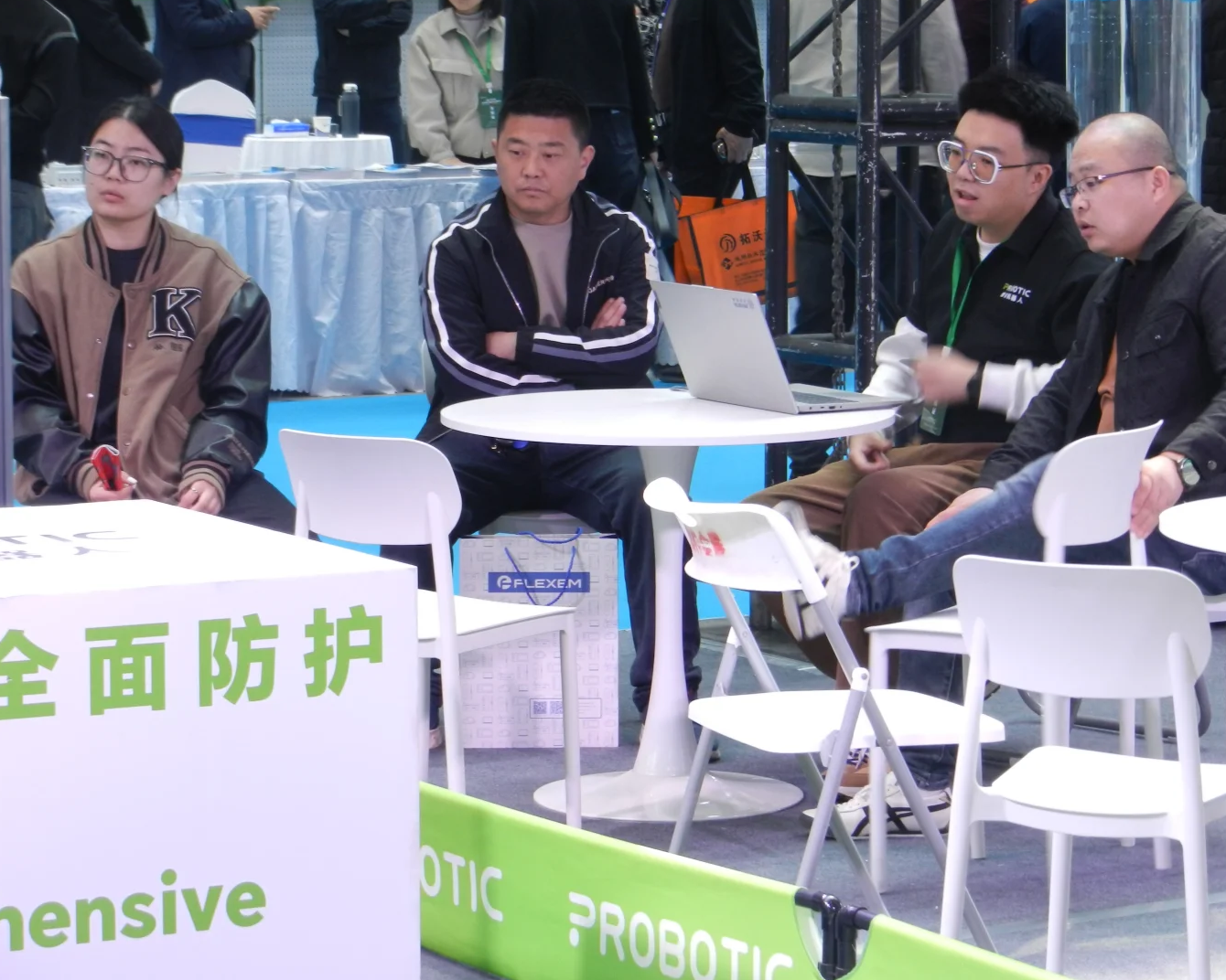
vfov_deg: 12.0
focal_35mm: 129
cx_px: 617
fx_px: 4681
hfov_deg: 14.9
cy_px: 487
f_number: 5.1
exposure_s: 1/30
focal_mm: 22.2
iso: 320
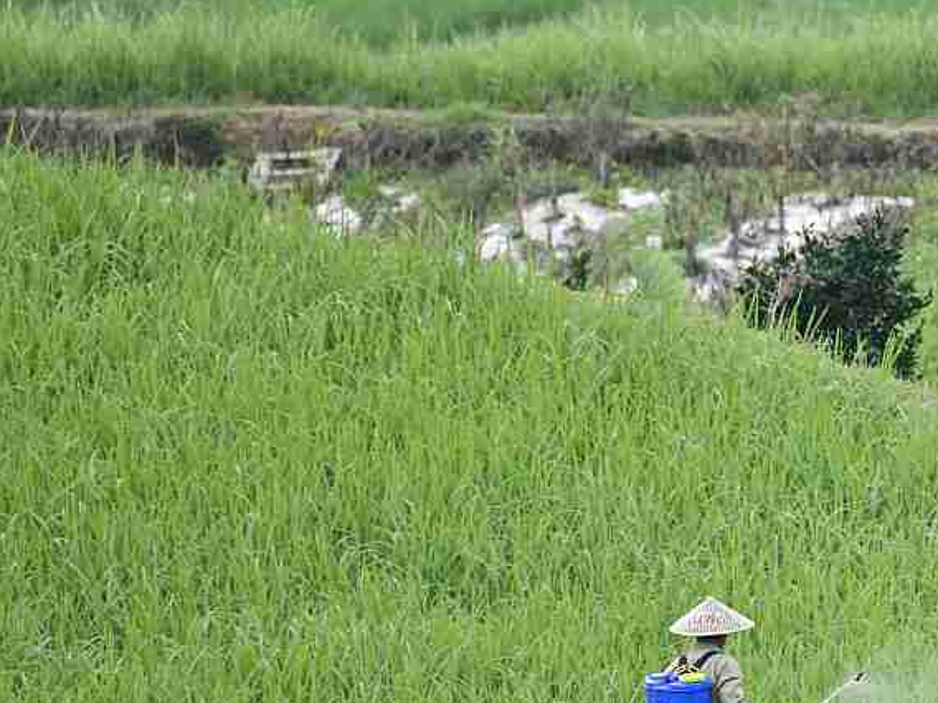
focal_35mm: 1117
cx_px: 963
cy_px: 591
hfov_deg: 1.8
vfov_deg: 1.3
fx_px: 30268
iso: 250
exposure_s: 1/250
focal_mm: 550
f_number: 6.3
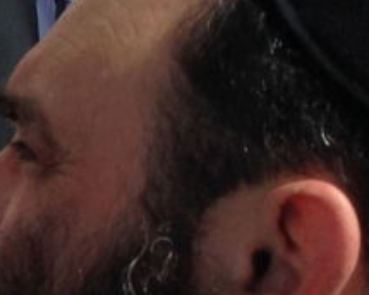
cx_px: -484
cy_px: 264
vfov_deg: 7.3
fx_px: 2293
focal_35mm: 210
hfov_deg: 8.5
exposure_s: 1/1550
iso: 50
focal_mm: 4.12
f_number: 2.4
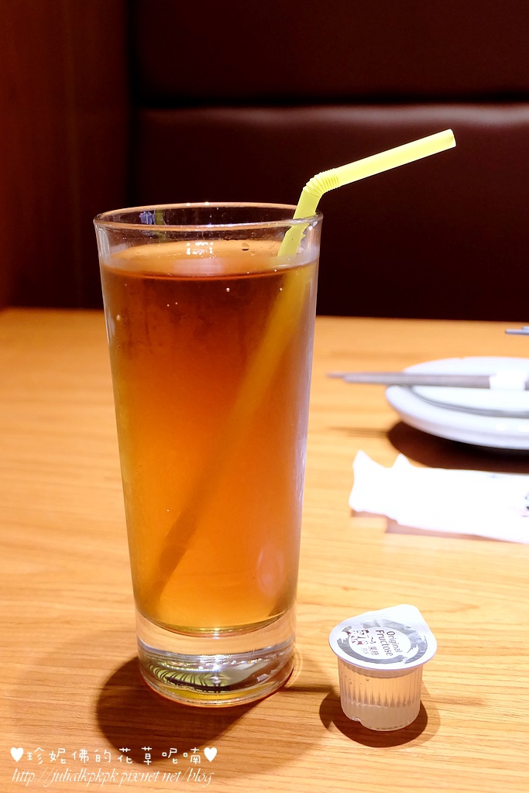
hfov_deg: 43.6
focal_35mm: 30
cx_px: 264
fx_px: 661
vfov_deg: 61.9
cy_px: 396
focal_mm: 20.1
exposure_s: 1/40
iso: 1600
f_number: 3.8
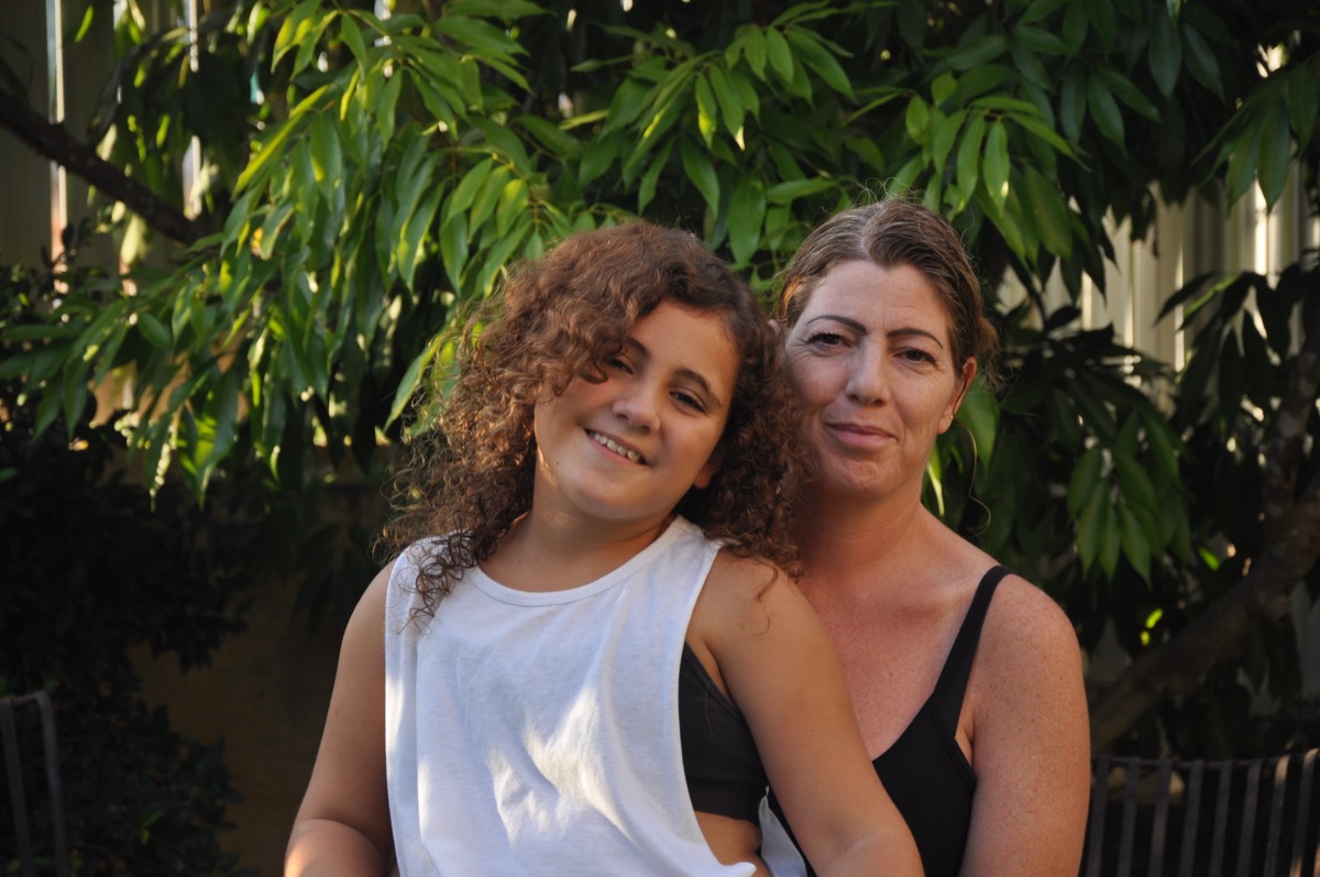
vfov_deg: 8.7
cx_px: 660
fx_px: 5768
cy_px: 438
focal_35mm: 158
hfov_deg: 13.1
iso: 280
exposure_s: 1/125
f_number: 5.6
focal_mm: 105
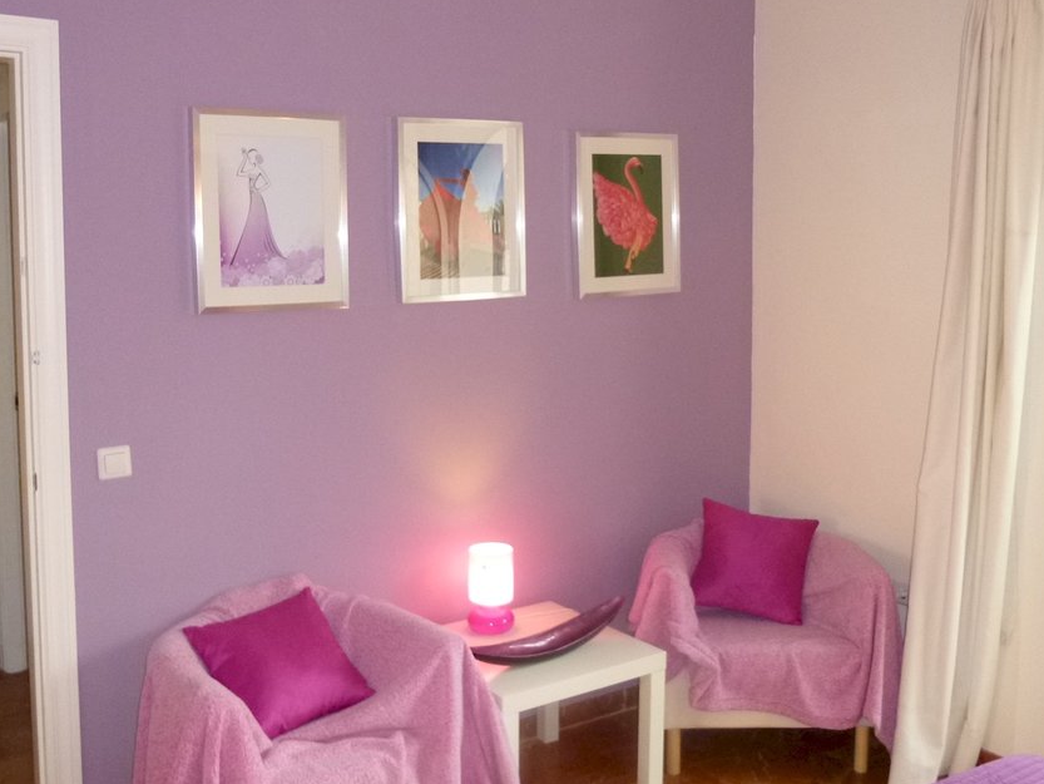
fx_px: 1086
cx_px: 530
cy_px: 347
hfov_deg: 51.3
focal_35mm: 36
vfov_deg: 39.6
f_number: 3.1
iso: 320
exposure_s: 1/60
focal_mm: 4.5
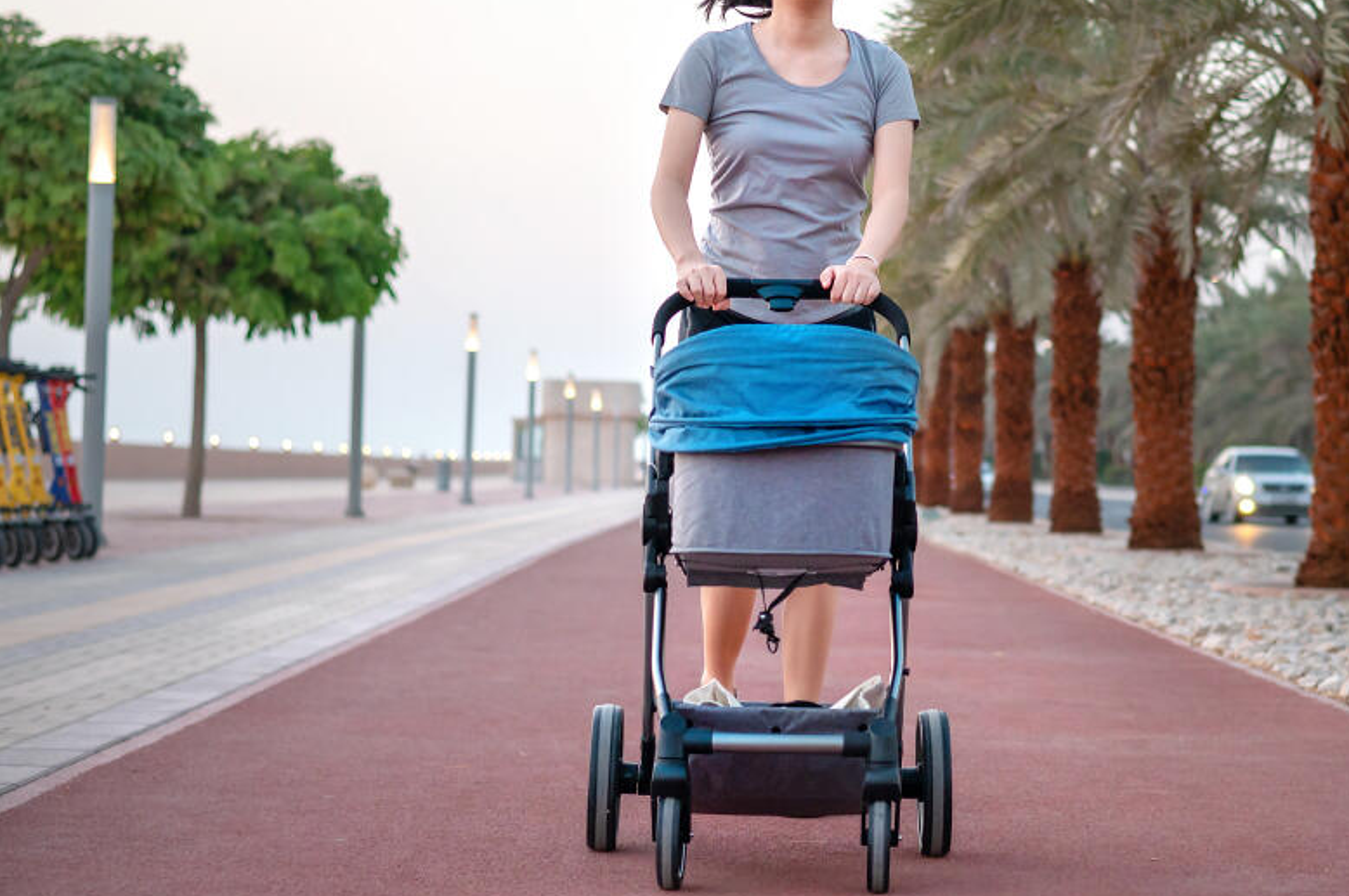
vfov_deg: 15.2
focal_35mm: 90
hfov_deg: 22.5
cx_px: 936
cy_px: 396
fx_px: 3369
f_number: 2.8
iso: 400
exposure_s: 1/500
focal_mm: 50
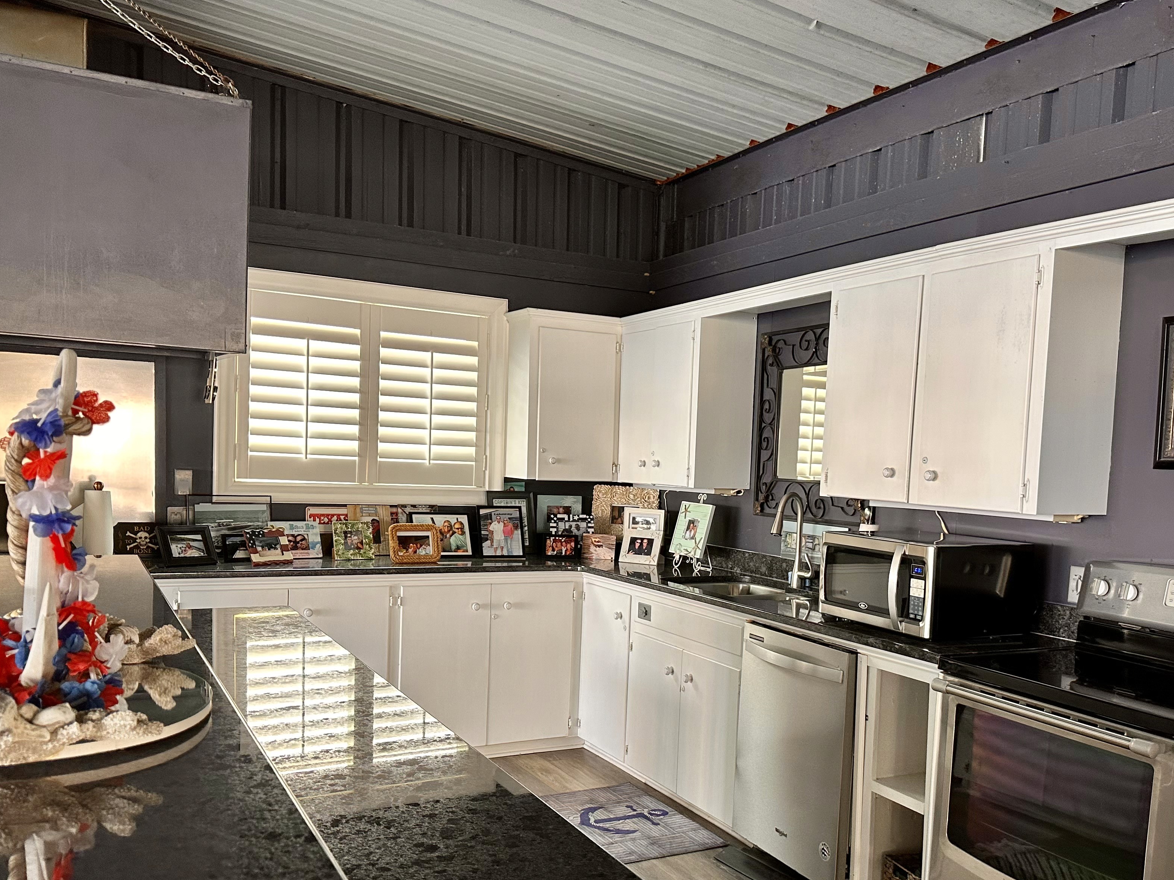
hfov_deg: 58.2
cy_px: 525
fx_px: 1051
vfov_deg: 45.2
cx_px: 665
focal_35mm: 31
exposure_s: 1/120
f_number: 1.78
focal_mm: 6.86
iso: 200
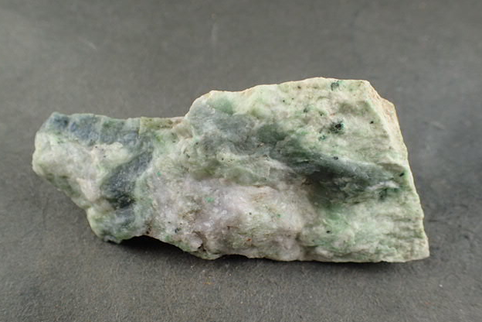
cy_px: 173
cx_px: 239
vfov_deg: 41.1
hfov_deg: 58.7
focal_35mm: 32
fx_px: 428
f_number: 2.3
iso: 100
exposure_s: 1/160
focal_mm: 5.5
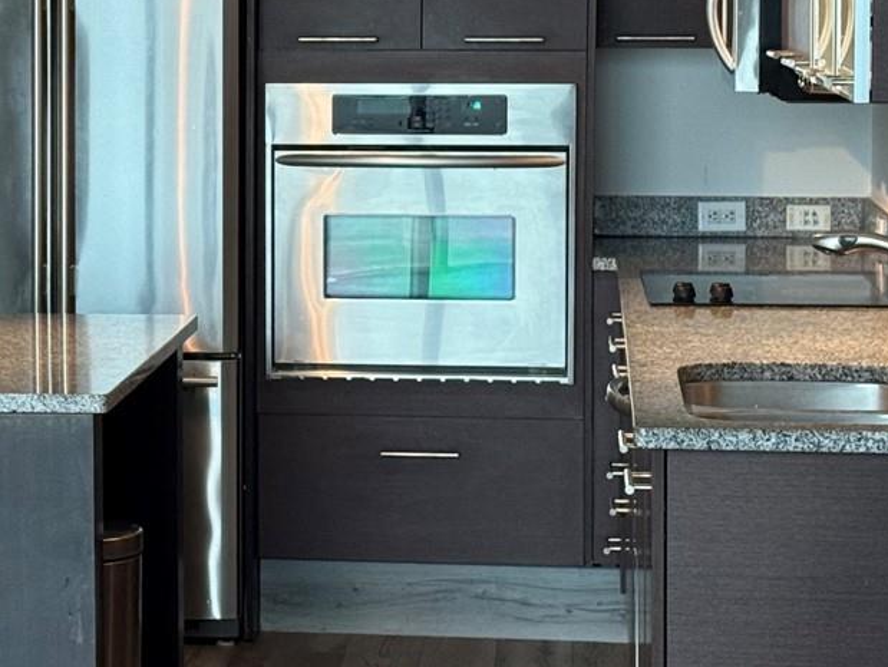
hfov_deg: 15.8
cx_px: 172
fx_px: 3183
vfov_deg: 11.9
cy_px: 186
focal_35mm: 124
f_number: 1.78
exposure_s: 1/60
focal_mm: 6.76
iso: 250
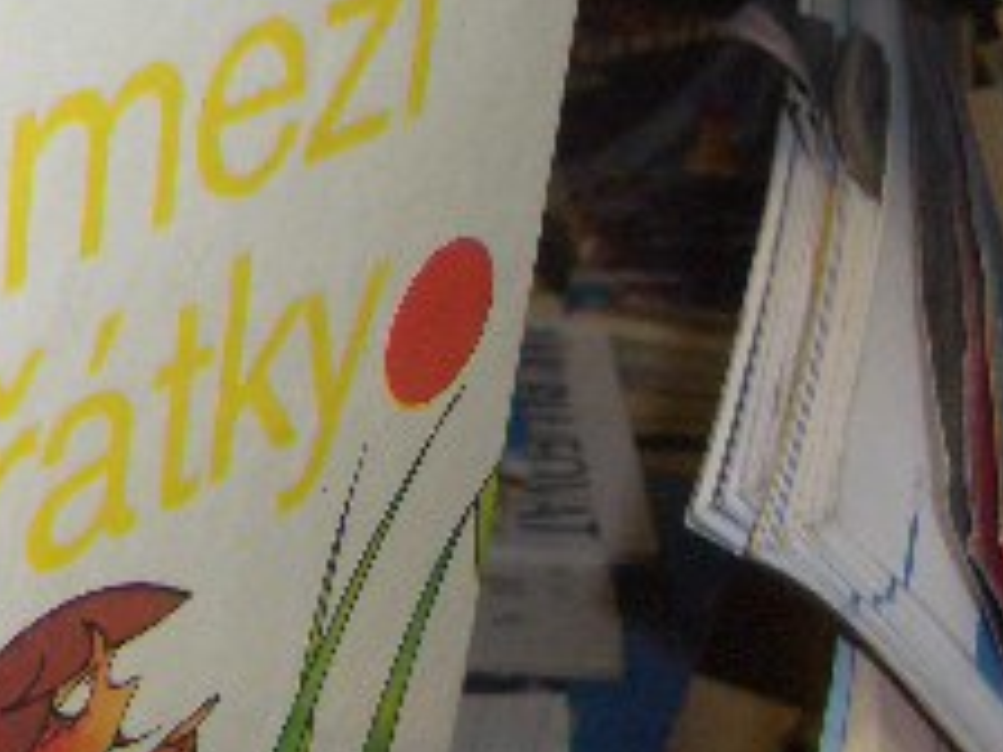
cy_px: 421
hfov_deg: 19.3
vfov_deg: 14.8
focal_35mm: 100
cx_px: 107
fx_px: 2898
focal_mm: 5.8
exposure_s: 1/60
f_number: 2.6
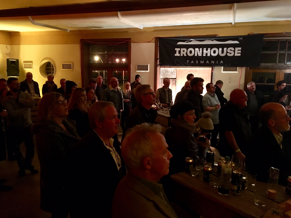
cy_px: 109
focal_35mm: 29
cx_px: 146
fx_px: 244
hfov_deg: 61.7
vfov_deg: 48.2
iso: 400
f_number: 2.2
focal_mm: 4.15
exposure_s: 1/17
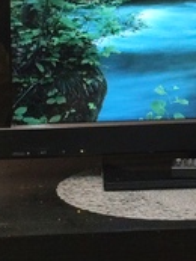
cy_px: -69
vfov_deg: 10.2
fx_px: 1433
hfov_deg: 7.8
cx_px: 224
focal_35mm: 190
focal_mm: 6.19
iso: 400
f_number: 1.65
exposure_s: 1/24
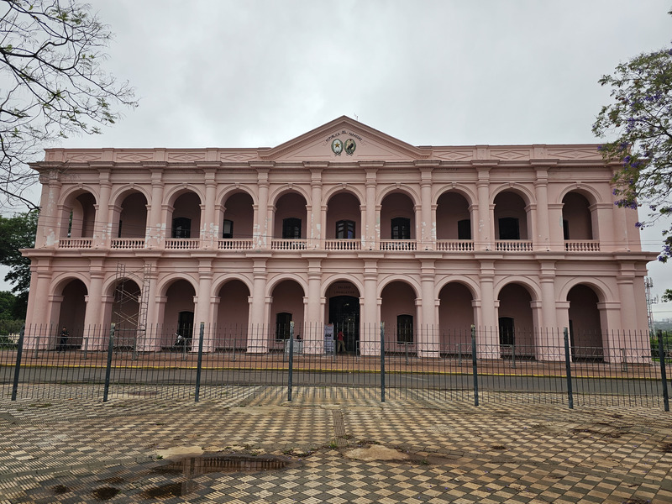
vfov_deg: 58.9
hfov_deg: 73.9
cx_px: 336
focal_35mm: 23
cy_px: 252
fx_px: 446
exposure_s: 1/500
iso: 16
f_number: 1.7
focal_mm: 6.3
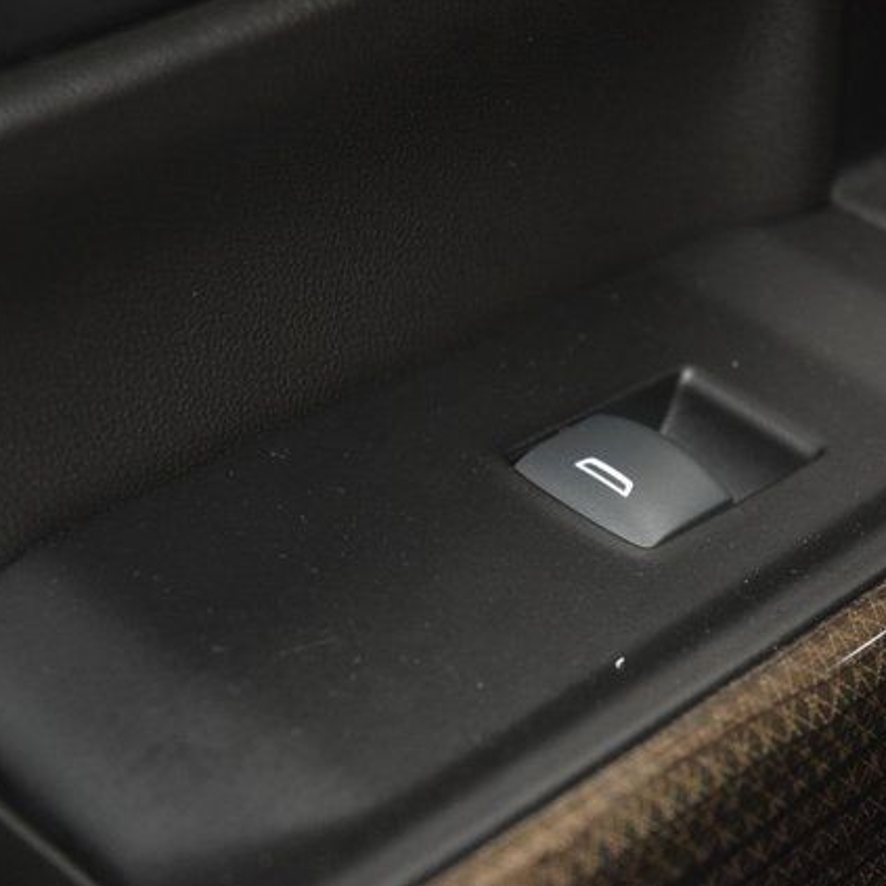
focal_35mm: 135
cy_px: 443
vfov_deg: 12.9
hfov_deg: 12.9
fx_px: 3909
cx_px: 626
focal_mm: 70
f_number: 4.5
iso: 3200
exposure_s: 1/125
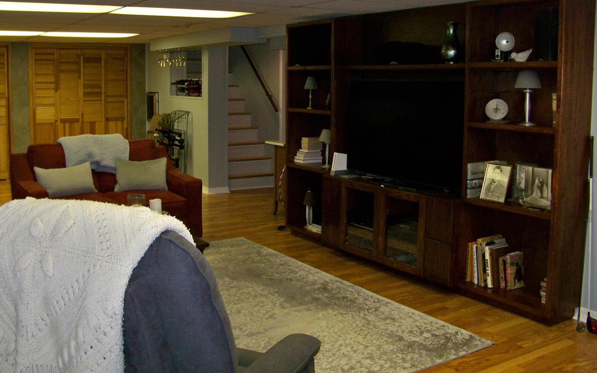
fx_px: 635
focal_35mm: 39
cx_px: 282
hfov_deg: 50.4
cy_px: 141
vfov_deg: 32.6
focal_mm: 5.85
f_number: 2.8
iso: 200
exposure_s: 1/30
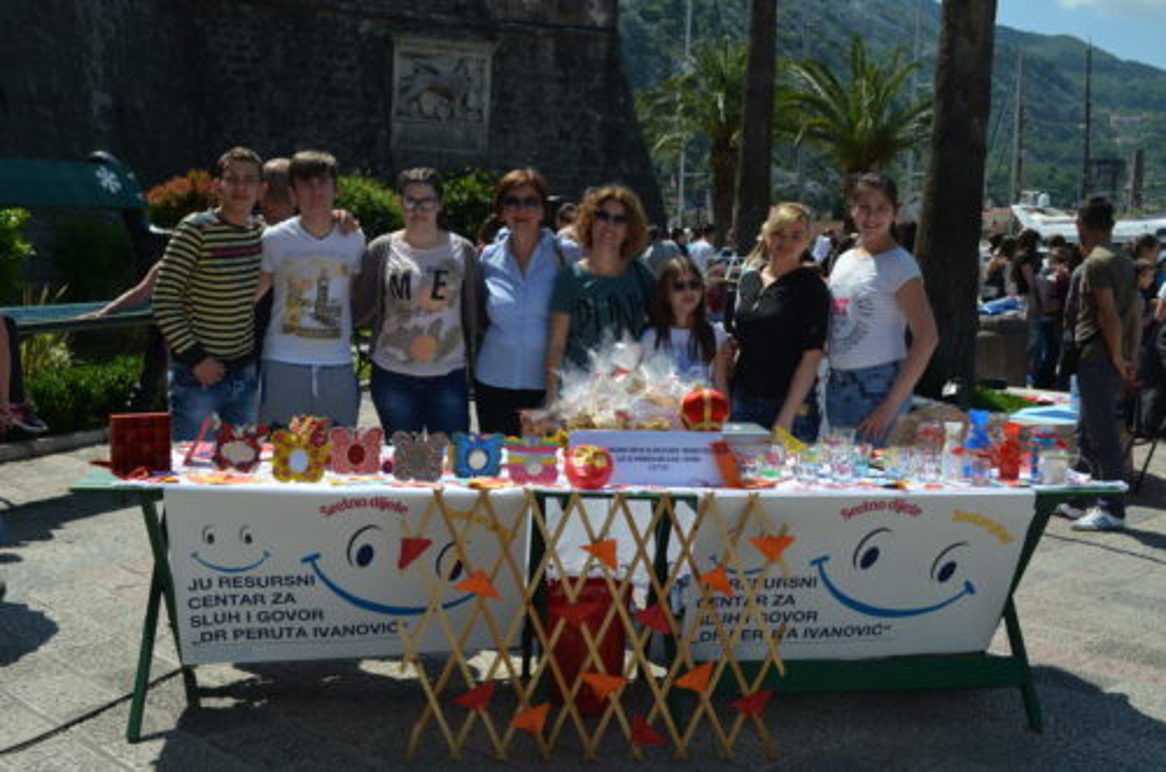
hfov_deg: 45.0
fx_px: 1406
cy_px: 386
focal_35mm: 44
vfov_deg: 30.7
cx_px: 583
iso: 100
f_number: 8
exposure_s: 1/250
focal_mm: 29
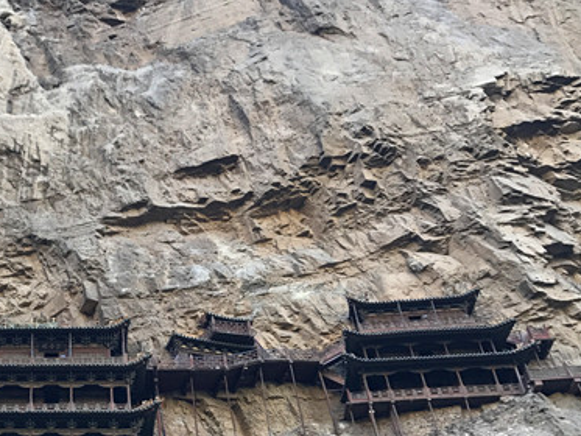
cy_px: 343
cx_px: 16
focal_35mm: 60
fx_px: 1007
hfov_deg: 30.2
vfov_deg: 24.1
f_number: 1.8
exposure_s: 1/100
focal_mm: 3.99
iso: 32
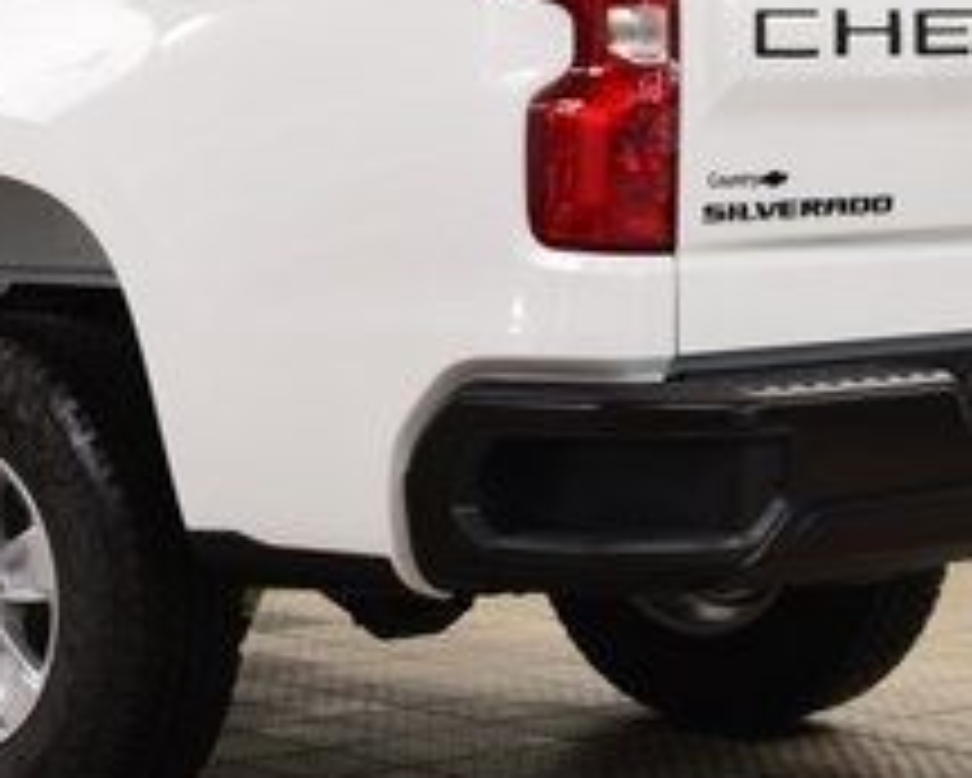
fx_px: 4087
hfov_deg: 13.4
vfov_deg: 10.8
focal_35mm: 142
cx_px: 40
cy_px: 142
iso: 640
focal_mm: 34
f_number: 7.1
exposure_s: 1/30
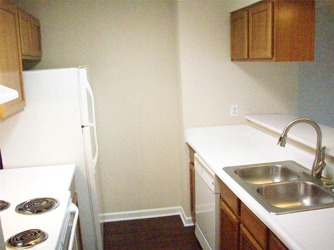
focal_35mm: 37
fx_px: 357
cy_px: 125
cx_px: 167
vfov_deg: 38.7
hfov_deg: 50.1
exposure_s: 1/128
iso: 352
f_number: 2.8
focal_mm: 6.2
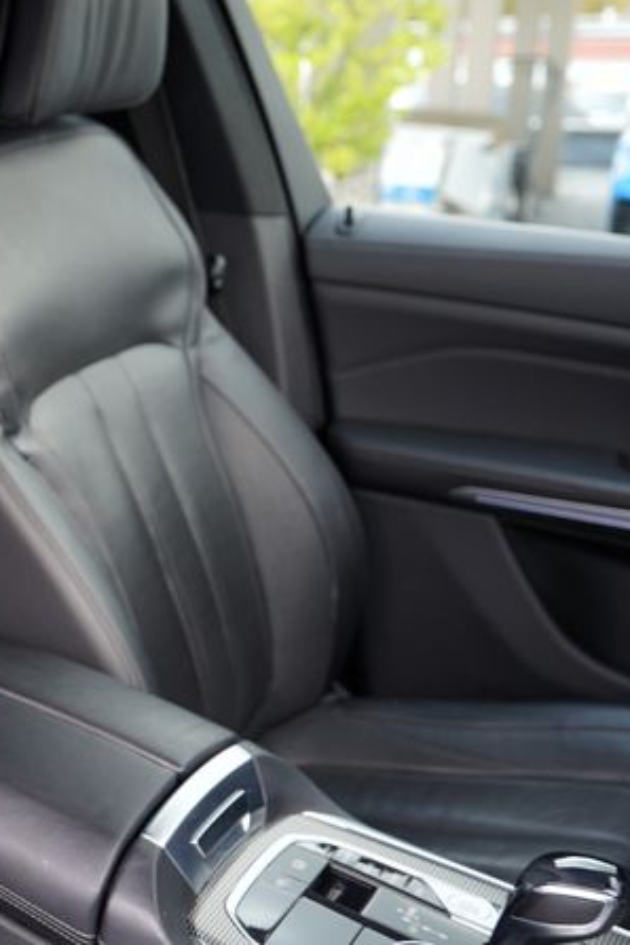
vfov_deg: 36.1
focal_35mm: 55
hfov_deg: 19.7
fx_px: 1444
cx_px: -431
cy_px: 365
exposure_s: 1/40
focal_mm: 24
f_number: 3.2
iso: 100
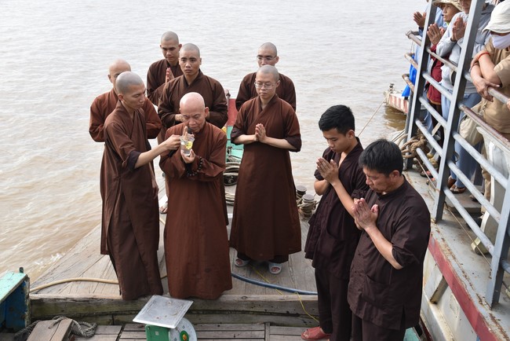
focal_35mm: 38
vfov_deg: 35.1
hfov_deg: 50.7
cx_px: 255
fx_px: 539
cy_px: 170
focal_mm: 38
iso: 400
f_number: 7.1
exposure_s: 1/200
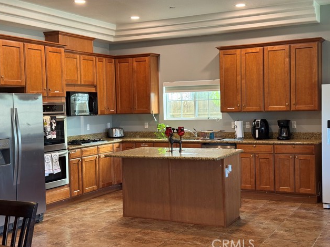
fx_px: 467
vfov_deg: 29.7
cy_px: 126
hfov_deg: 38.9
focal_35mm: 49
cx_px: 167
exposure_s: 1/60
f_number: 1.78
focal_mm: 6.76
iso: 200
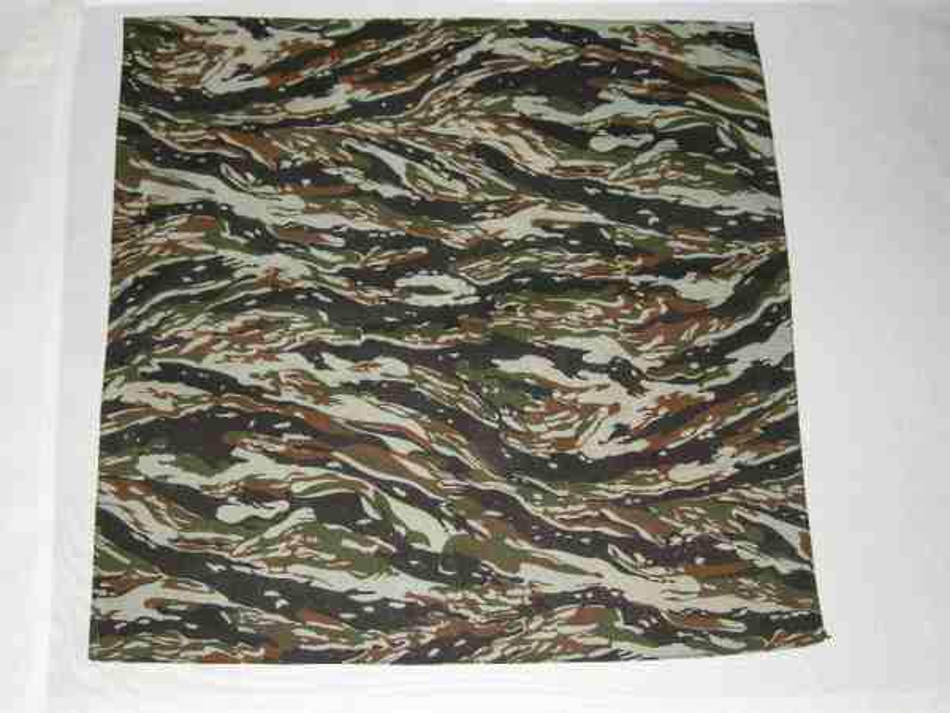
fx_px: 1290
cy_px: 356
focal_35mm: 47
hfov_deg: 40.4
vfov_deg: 30.9
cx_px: 475
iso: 64
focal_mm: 10.1
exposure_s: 1/60
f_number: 4.3
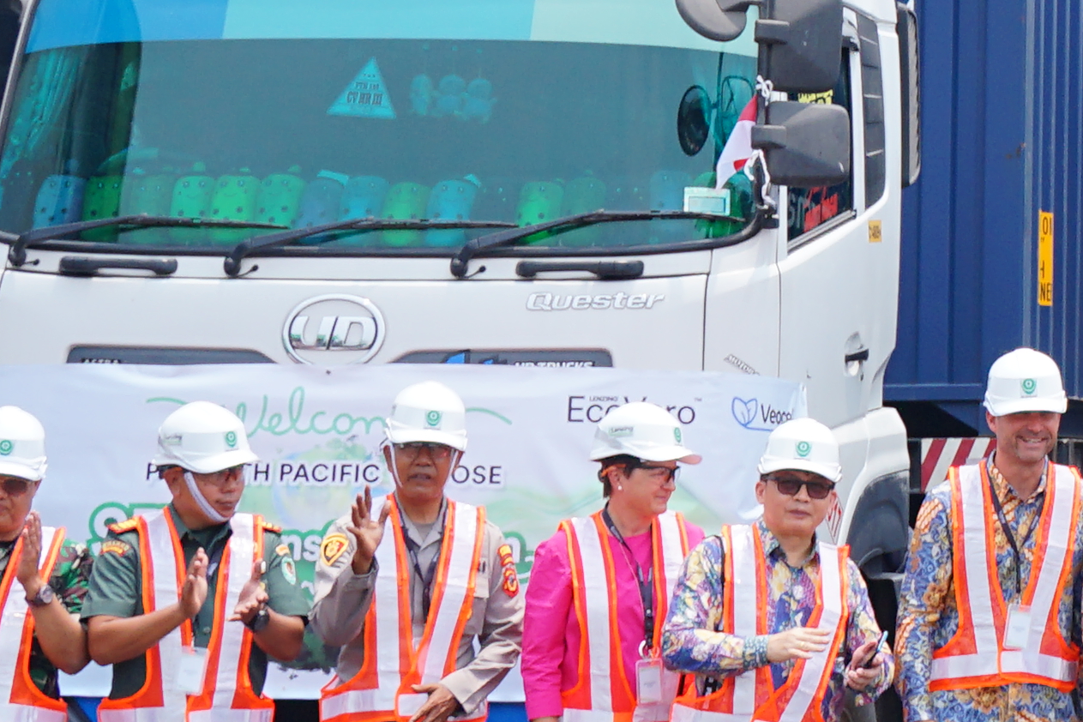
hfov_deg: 14.1
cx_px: 1784
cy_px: -366
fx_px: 4001
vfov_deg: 10.0
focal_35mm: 133
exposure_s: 1/400
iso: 200
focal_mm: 28
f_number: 8
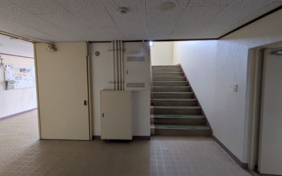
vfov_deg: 74.6
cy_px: 81
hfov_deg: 101.5
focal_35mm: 15
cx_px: 142
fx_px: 115
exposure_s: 1/24
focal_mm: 1.83
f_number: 2.2
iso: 93
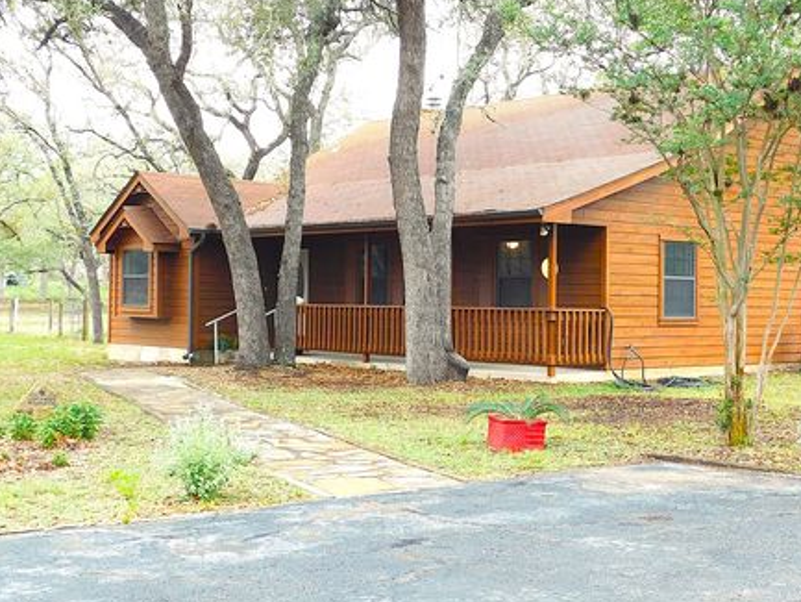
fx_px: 1204
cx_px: 455
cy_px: 279
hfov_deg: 36.7
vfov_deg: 28.0
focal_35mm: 52
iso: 125
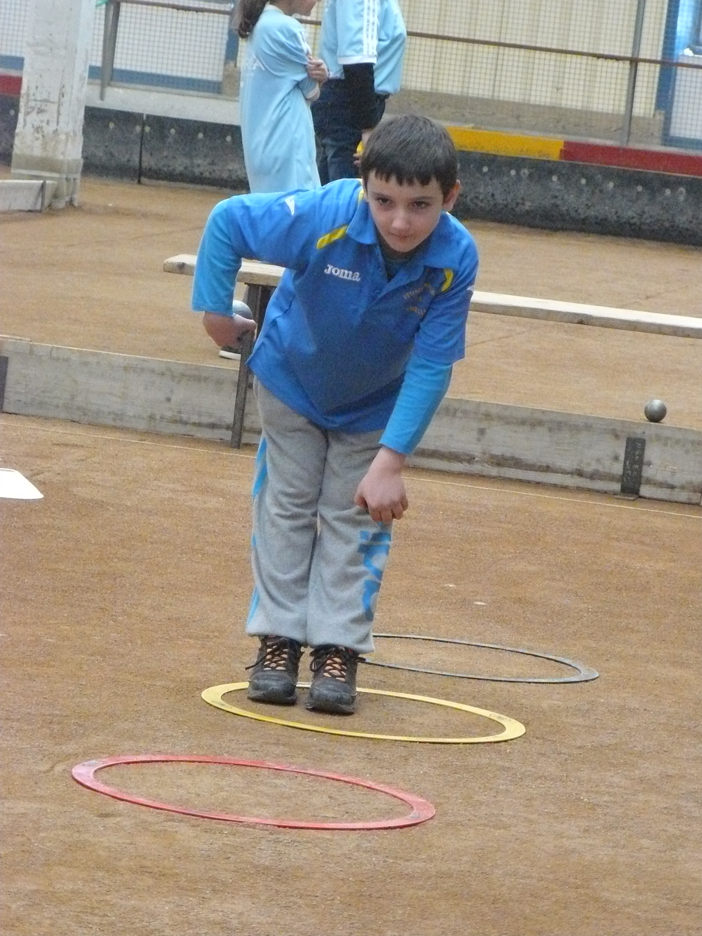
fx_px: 5029
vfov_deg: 10.6
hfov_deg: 8.0
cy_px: 468
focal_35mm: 186
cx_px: 351
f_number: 3.3
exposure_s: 1/125
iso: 800
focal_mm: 31
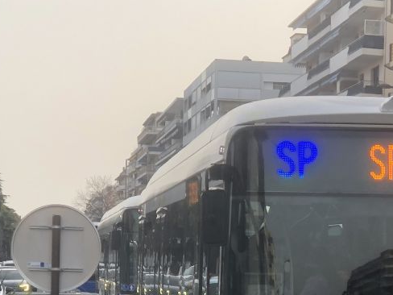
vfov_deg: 11.4
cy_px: 310
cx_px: 316
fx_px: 1453
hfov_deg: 15.3
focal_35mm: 128
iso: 16
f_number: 2.4
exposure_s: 1/159
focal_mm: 6
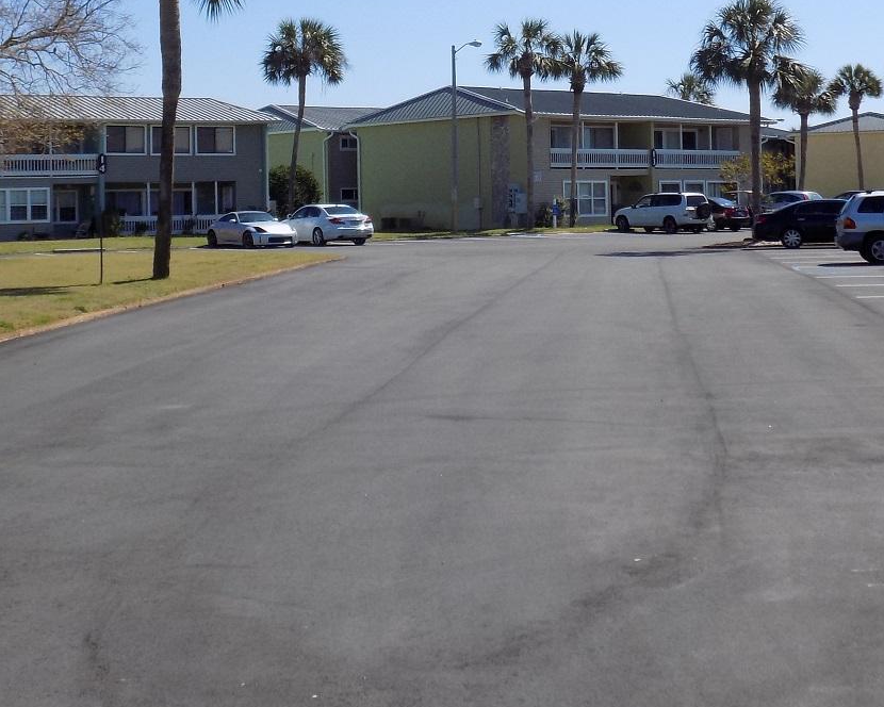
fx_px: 1570
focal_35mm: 60
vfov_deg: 25.0
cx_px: 411
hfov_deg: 31.4
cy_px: 159
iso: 80
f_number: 3.3
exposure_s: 1/1500
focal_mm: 5.3
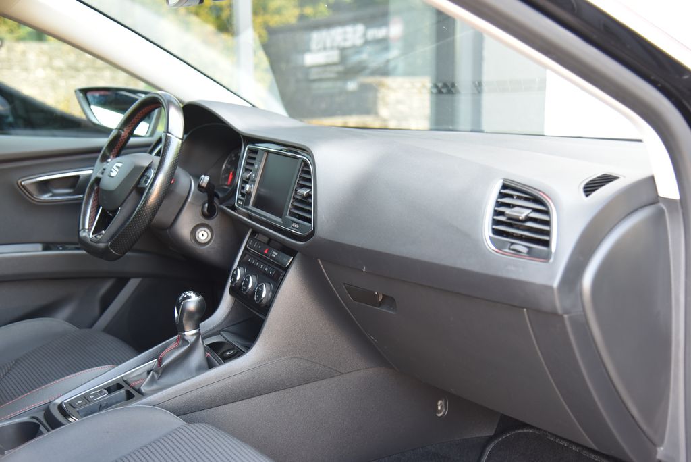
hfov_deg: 42.7
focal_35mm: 46
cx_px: 346
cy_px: 231
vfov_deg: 29.3
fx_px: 883
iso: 500
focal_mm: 46
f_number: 4
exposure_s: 1/50
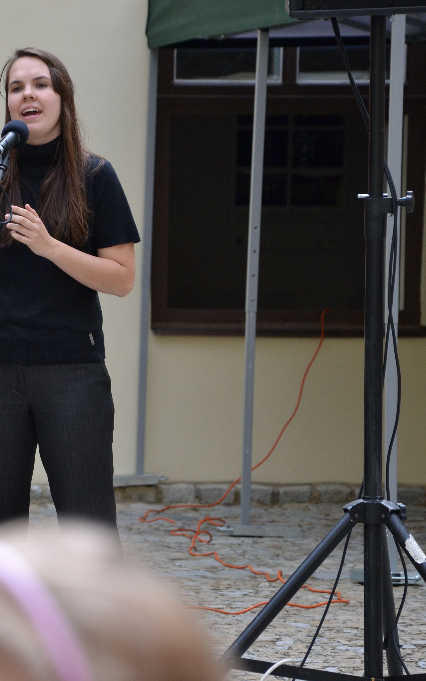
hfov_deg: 5.4
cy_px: 341
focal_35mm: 242
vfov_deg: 8.7
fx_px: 4491
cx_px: 23
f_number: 5.6
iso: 360
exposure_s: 1/500
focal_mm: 105
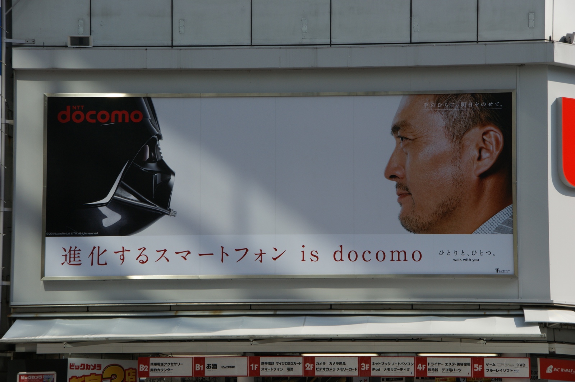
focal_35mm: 135
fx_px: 2154
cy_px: 191
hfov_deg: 15.2
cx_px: 288
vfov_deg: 10.1
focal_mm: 90
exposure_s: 1/200
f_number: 11
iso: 100
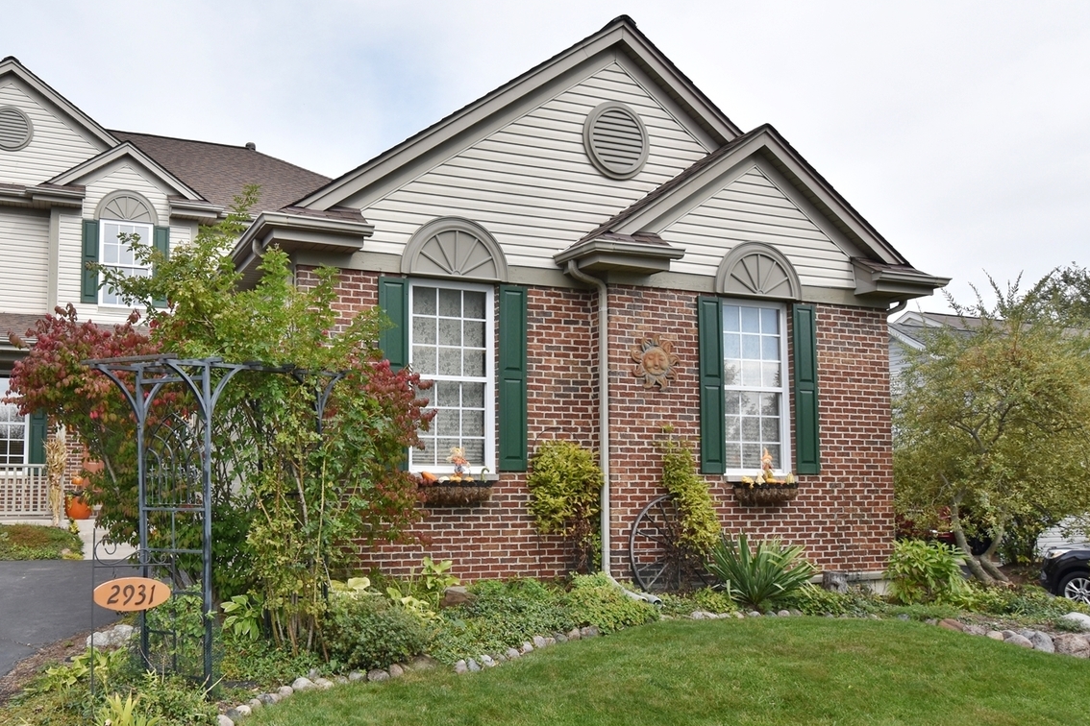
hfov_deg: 60.3
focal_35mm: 30
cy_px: 435
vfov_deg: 43.4
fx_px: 908
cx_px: 356
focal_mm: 14
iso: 200
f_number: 8
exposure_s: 1/250
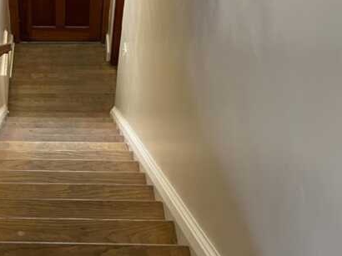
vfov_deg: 22.3
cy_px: 50
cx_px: 63
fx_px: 642
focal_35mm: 65
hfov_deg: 29.1
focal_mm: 4.2
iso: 320
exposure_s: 1/60
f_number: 1.6
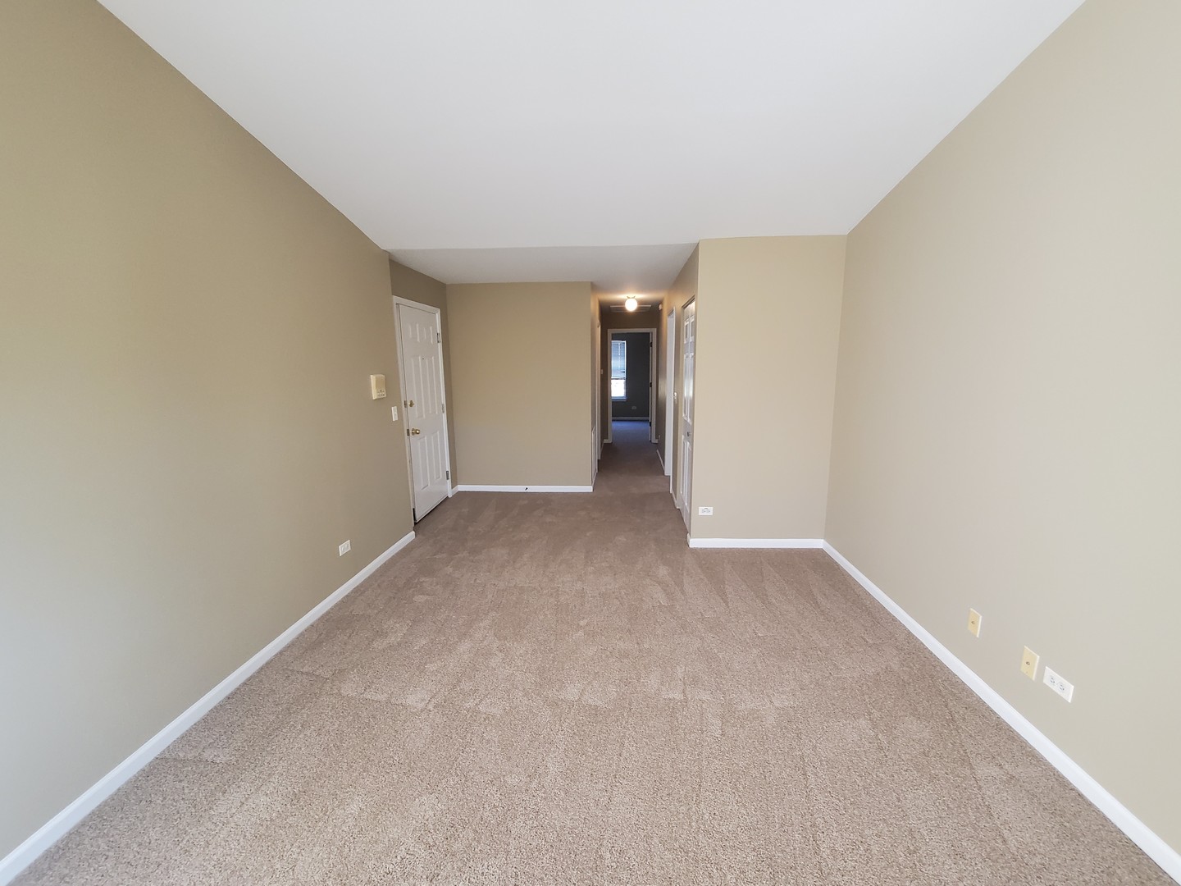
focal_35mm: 13
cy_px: 443
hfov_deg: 106.2
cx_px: 590
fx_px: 444
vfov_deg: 89.9
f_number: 2.2
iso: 320
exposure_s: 1/60
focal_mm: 1.8
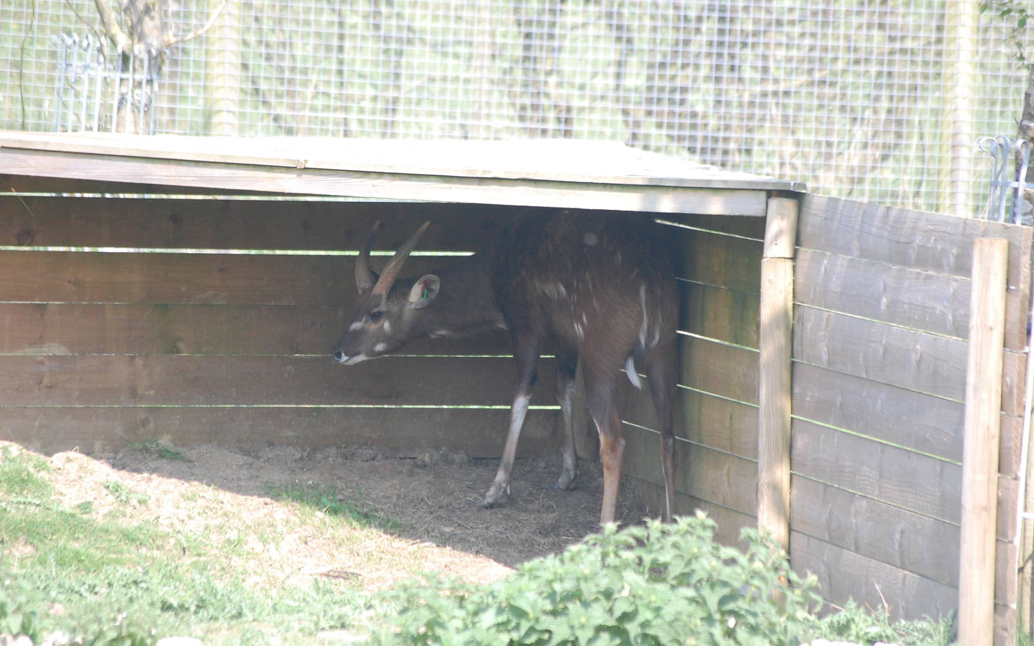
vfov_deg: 4.3
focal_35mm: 306
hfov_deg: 6.9
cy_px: 328
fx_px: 8623
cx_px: 517
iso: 800
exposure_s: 1/320
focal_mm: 200
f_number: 5.6
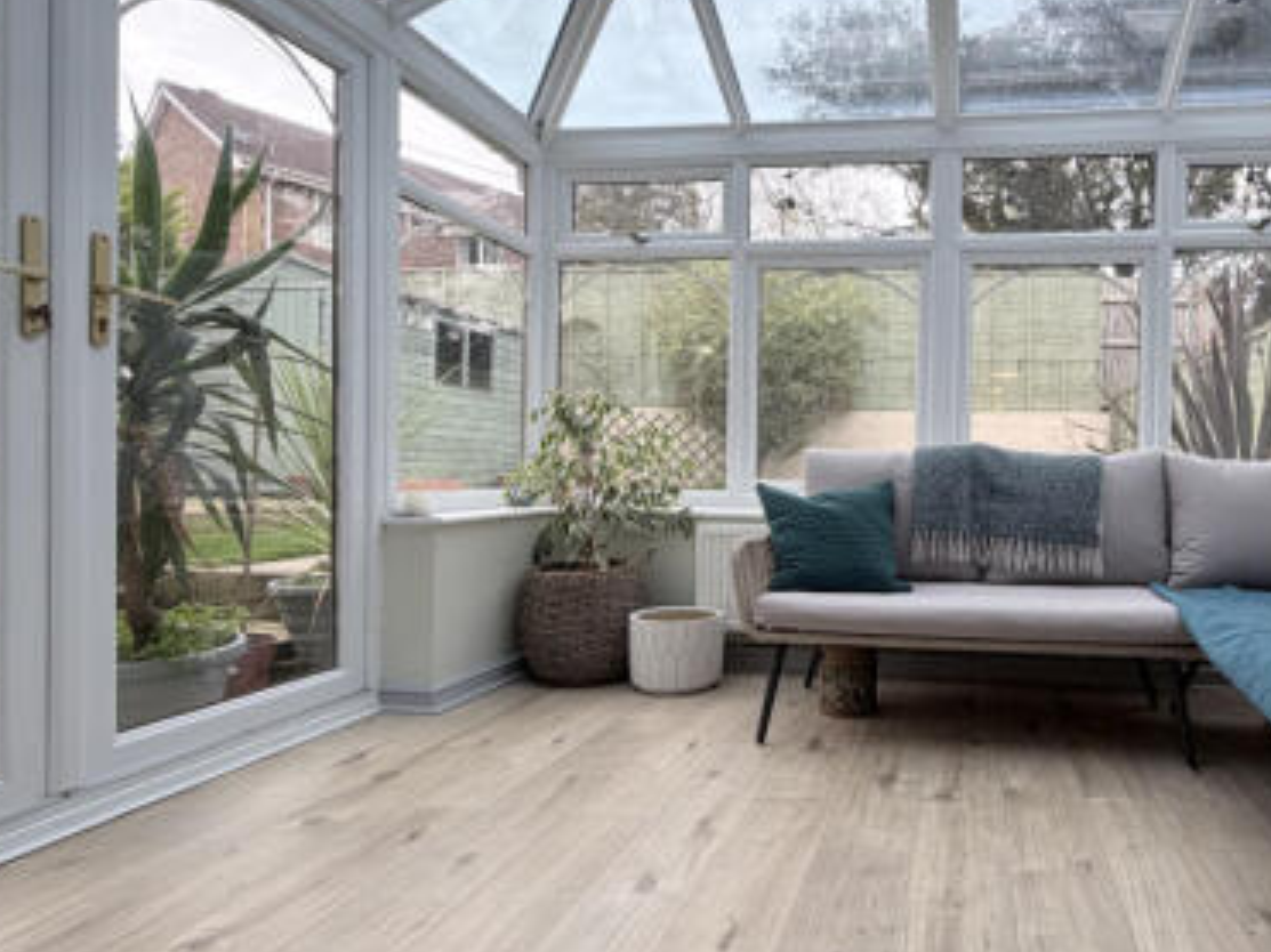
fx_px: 808
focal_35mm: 22
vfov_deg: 61.1
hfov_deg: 73.0
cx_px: 892
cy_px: 478
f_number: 2.2
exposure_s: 1/121
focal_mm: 2.22
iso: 64
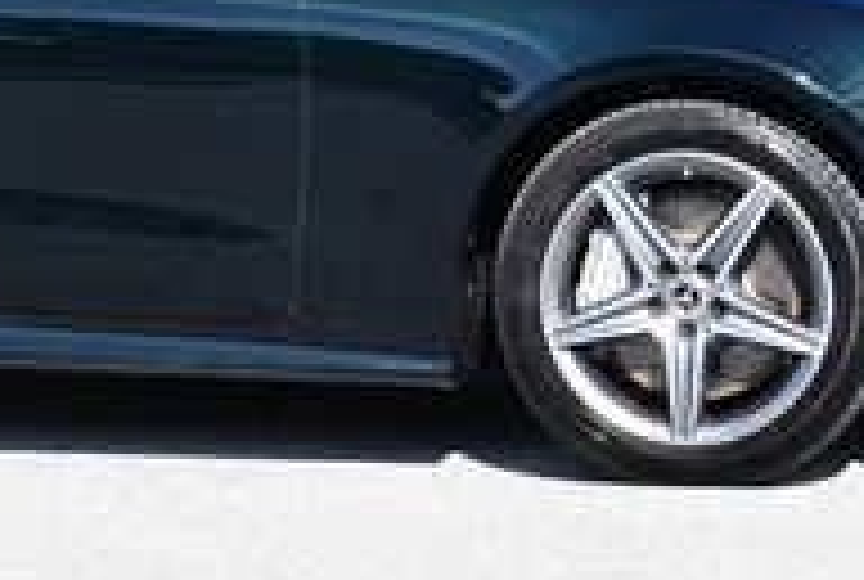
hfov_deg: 9.5
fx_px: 5124
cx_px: -72
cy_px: -324
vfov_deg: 6.4
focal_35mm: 213
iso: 200
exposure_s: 1/250
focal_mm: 32
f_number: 8
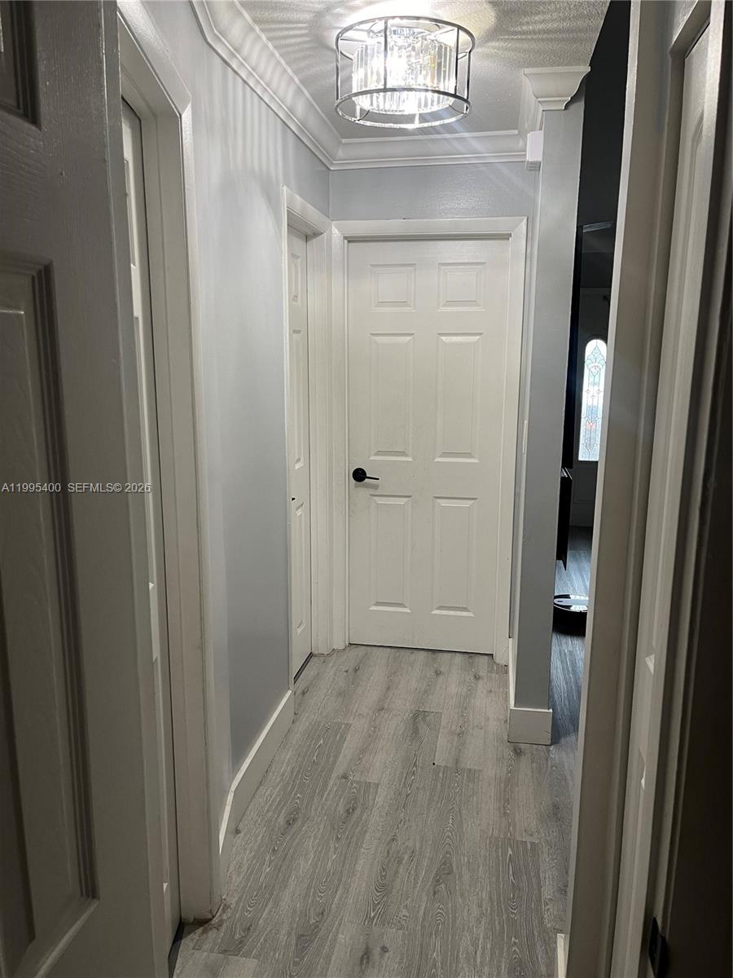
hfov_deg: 53.1
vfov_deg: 67.3
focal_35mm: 26
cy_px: 489
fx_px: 734
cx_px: 366
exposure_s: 1/60
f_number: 1.6
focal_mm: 5.1
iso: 100
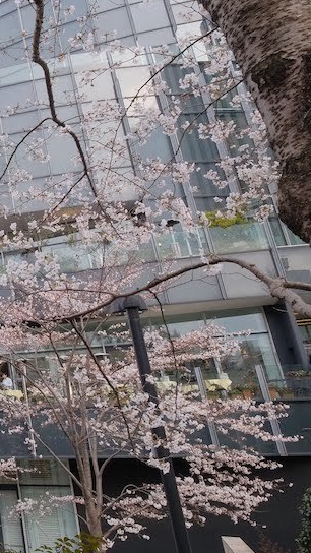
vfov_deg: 53.9
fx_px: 542
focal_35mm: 37
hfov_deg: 23.3
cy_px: 242
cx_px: -193
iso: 800
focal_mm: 10
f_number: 10
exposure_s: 1/210
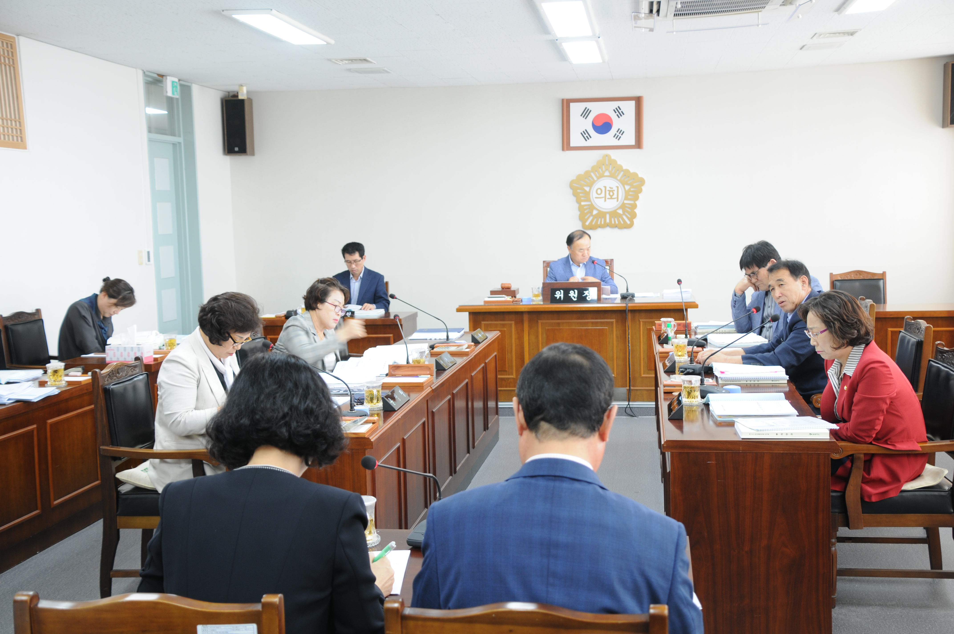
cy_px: 317
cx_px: 477
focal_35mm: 42
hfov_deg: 46.4
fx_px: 1112
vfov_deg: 31.8
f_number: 4
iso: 200
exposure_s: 1/10
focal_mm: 28
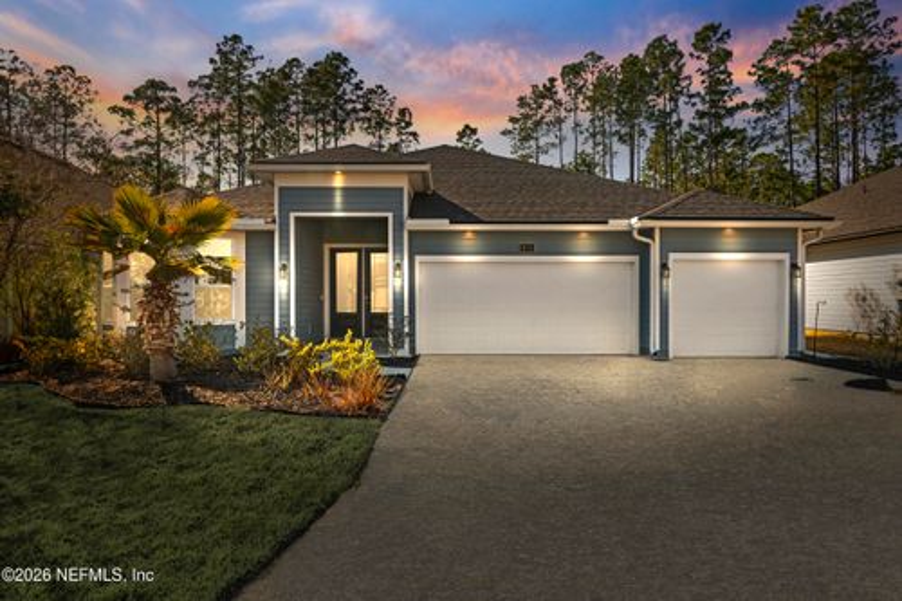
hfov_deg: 79.9
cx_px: 451
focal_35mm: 22
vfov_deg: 58.3
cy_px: 300
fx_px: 538
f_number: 7.1
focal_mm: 21.5
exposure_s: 1/4000
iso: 400
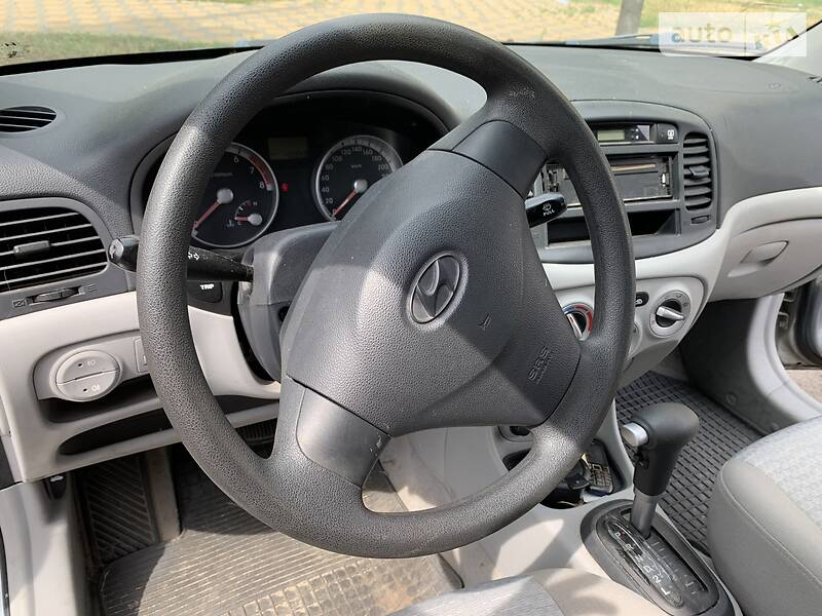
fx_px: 617
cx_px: 411
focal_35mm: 26
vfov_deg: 53.1
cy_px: 308
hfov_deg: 67.3
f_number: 1.8
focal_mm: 4.2
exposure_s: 1/220
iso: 25
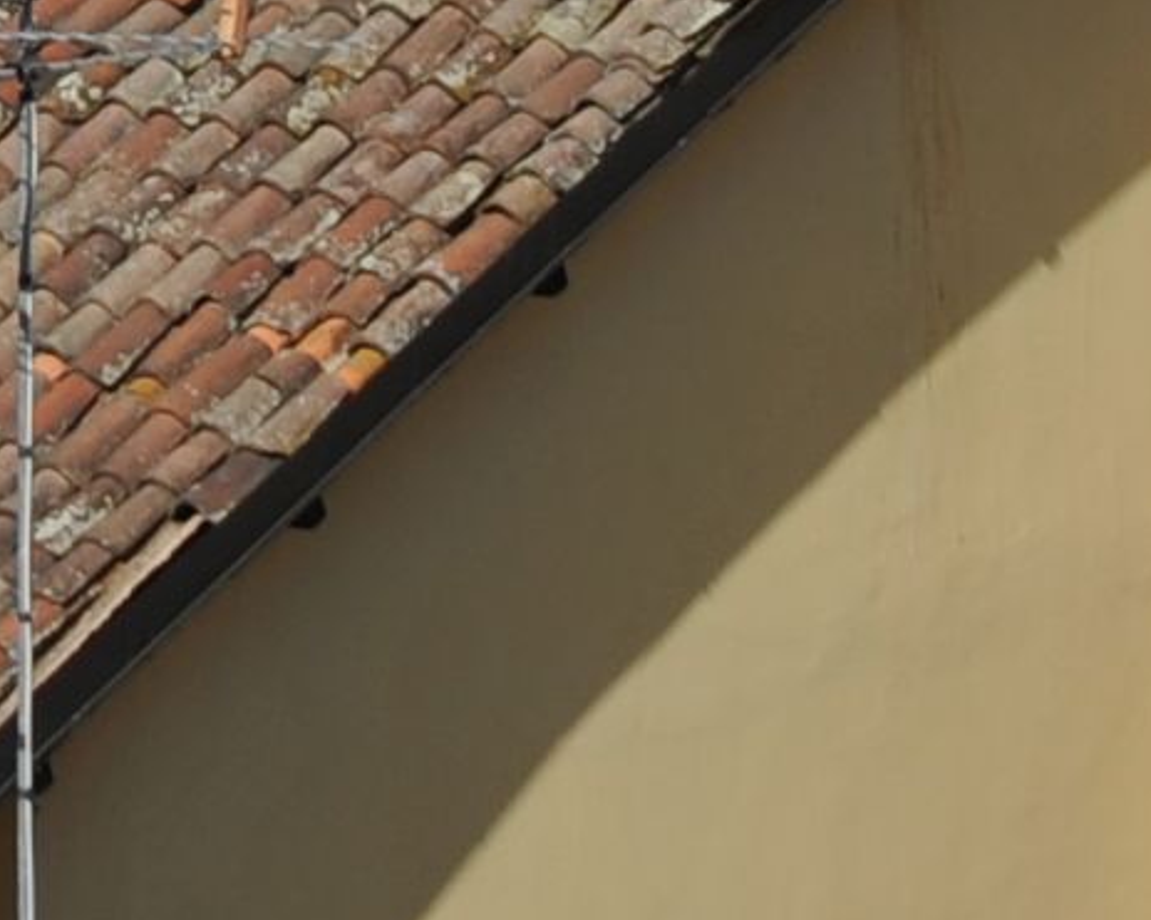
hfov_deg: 3.2
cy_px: -1138
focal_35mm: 602
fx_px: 20503
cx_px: -1000
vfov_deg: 2.6
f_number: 6.3
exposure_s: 1/1600
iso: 200
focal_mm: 70
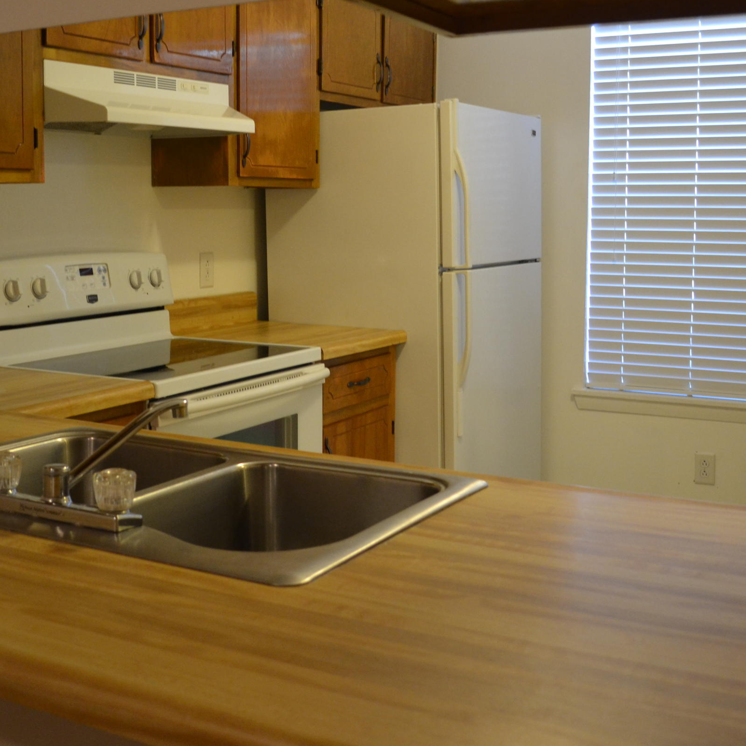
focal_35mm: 43
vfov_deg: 39.1
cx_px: 371
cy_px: 316
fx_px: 1048
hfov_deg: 39.2
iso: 800
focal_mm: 18
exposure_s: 1/60
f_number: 3.5
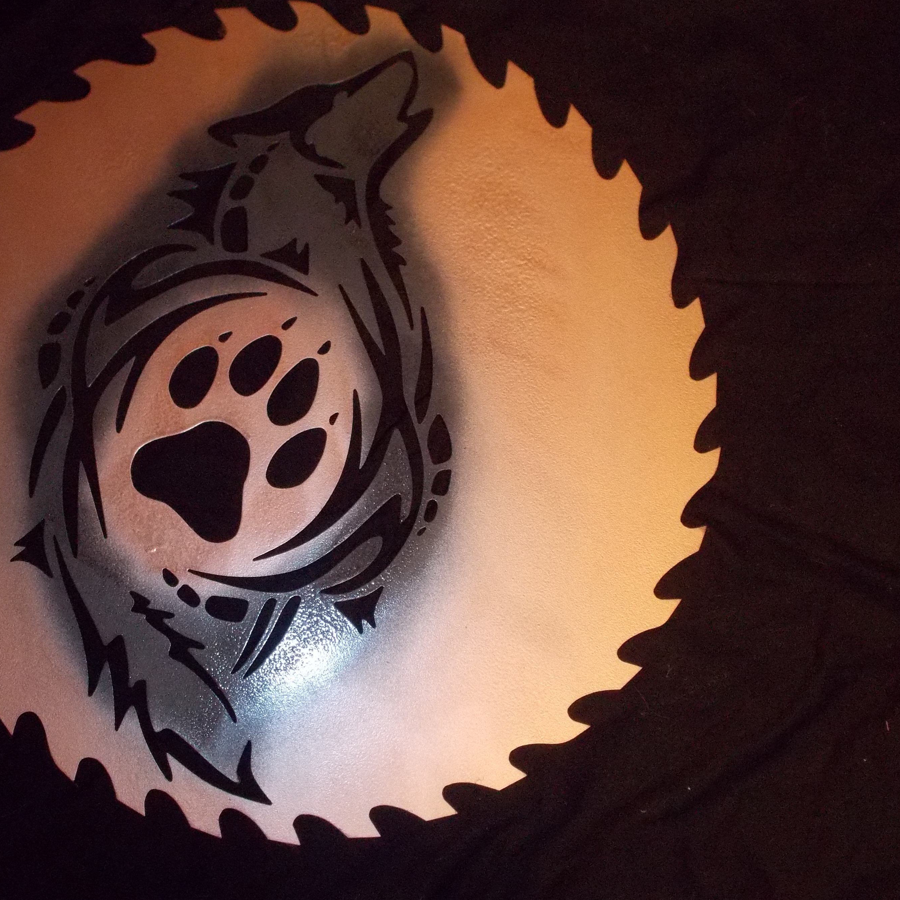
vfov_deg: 31.6
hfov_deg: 31.4
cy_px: 452
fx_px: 1588
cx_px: 303
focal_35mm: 54
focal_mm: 6.4
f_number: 4.2
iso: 400
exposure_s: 1/4
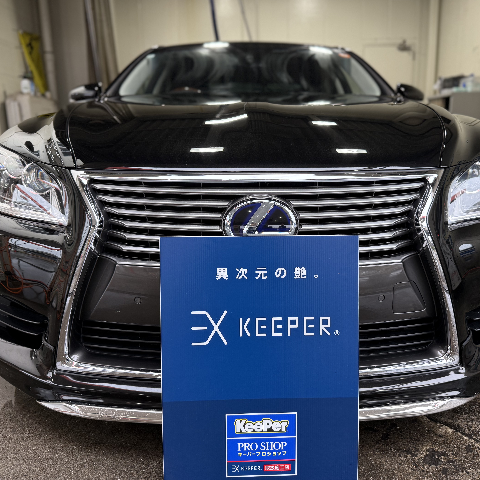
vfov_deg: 55.6
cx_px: 256
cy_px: 241
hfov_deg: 55.6
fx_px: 455
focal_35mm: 29
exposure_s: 1/100
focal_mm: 6.76
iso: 160
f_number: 1.78
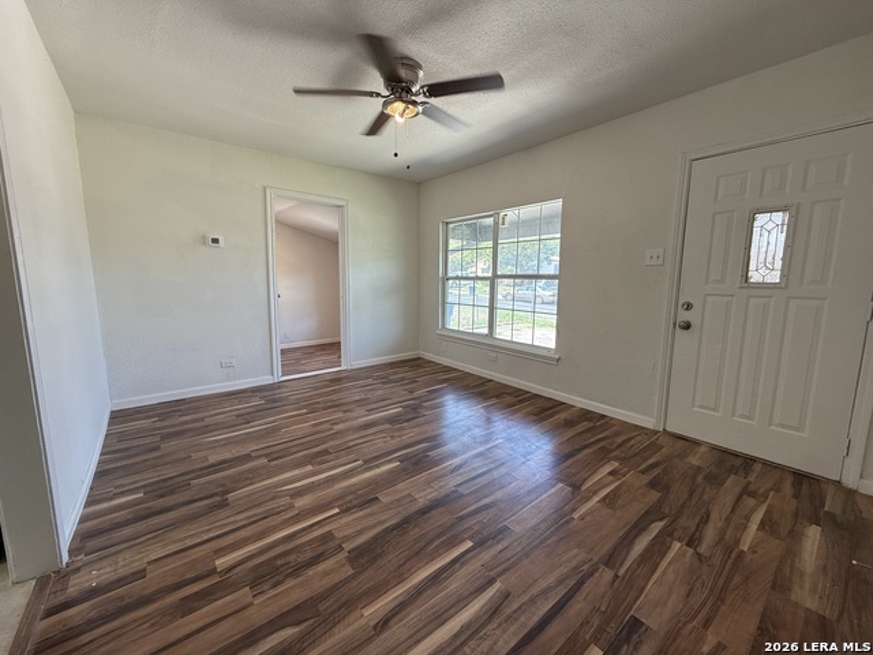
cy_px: 328
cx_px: 436
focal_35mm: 14
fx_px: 353
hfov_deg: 102.1
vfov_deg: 85.7
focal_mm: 2.22
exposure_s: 1/99
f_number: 2.2
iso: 80
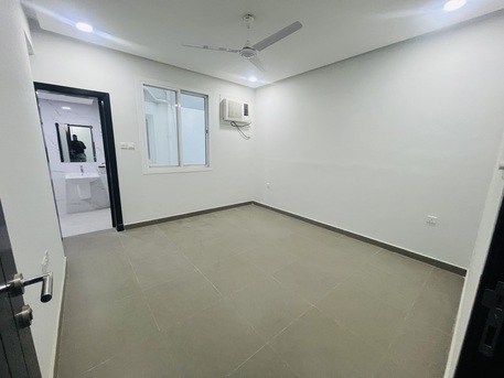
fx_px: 189
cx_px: 252
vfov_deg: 89.9
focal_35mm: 13
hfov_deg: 106.2
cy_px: 189
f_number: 1.8
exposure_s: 1/72
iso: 250
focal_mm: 1.57
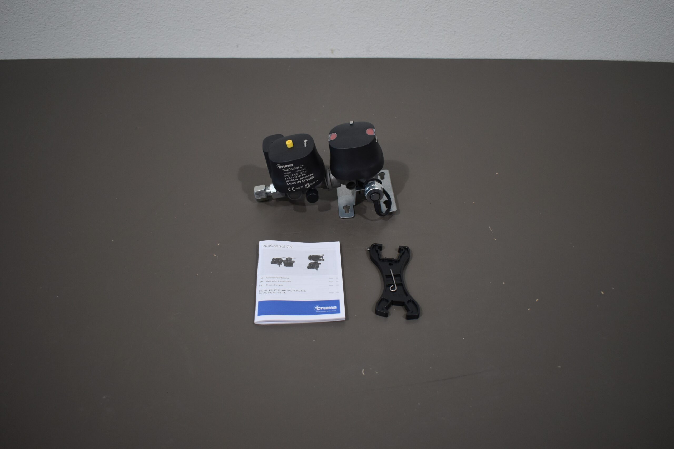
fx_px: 646
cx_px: 337
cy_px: 224
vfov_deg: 38.4
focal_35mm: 34
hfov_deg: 55.1
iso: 560
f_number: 3.8
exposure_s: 1/250
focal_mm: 23
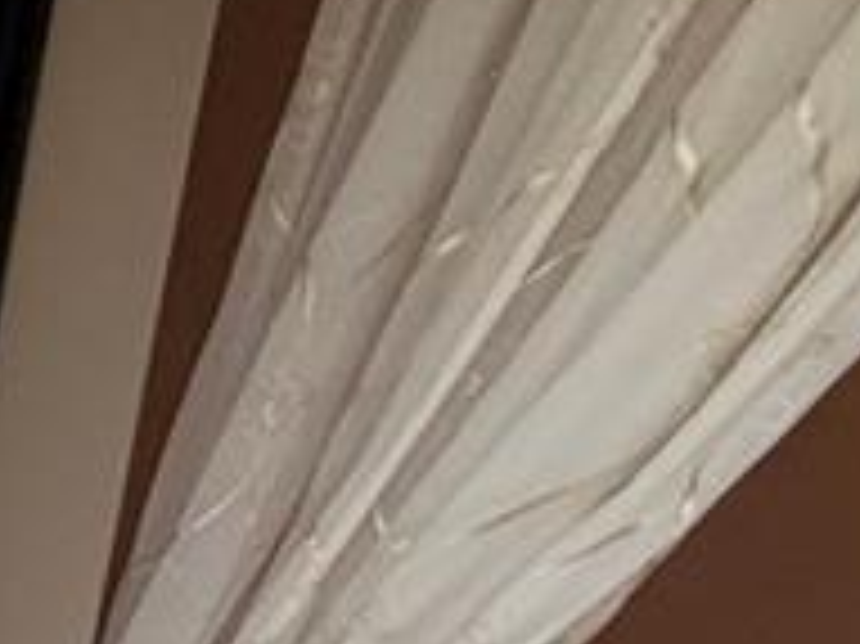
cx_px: -1094
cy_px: 941
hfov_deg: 15.9
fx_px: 1862
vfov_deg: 17.7
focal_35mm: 75
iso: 250
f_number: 2.2
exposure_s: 1/121
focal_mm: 2.22
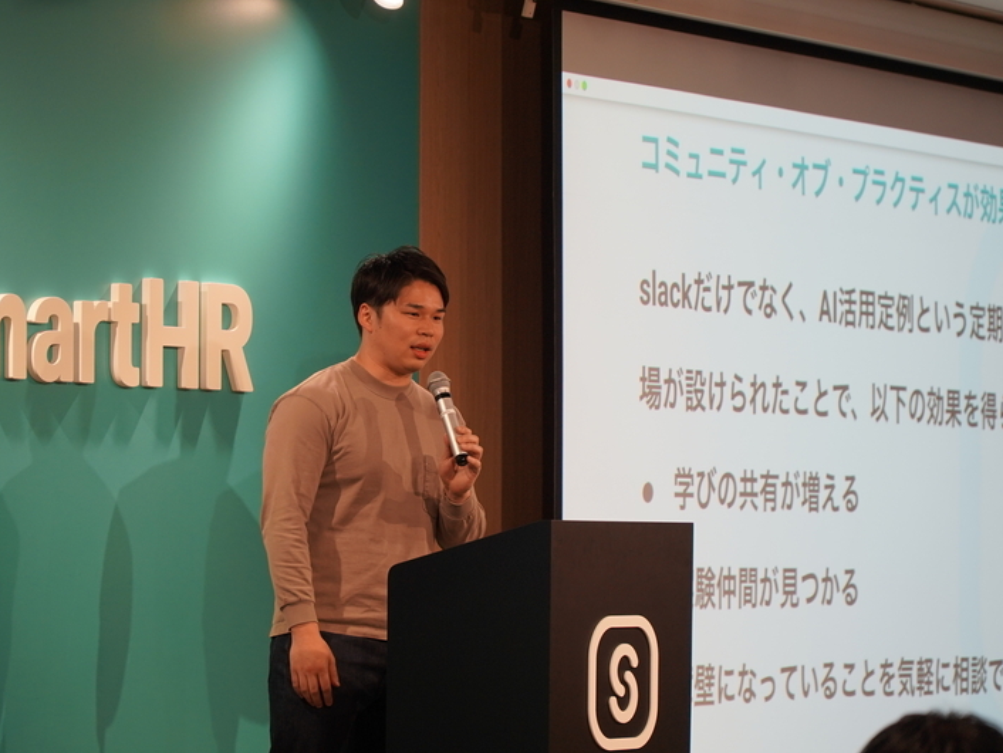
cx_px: 465
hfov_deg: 11.6
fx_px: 4956
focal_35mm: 171
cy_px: 376
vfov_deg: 8.7
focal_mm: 105
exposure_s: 1/160
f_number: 4
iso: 400
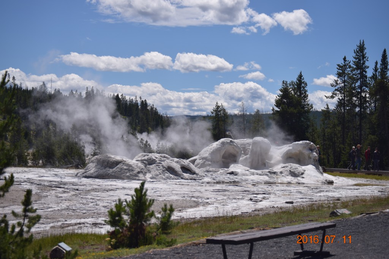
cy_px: 130
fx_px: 891
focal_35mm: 82
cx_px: 194
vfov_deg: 16.5
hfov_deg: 24.6
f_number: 4
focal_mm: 55
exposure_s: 1/4000
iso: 200
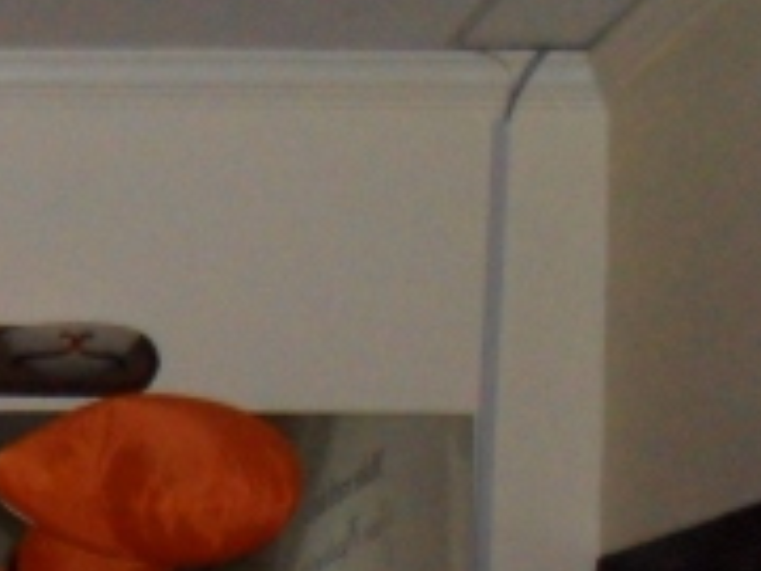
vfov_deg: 14.0
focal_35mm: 96
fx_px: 2110
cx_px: -258
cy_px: 952
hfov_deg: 18.8
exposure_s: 1/45
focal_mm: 4.9
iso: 640
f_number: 9.1
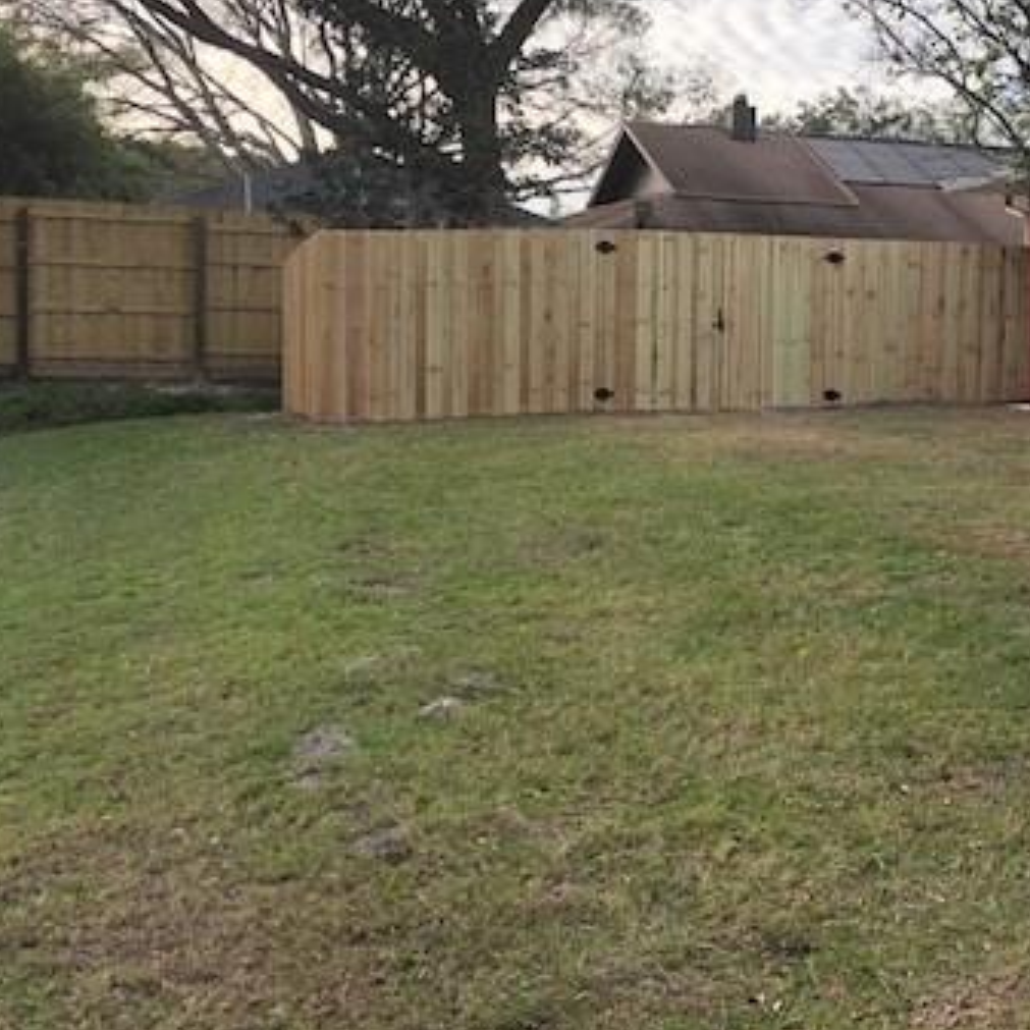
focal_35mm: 47
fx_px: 1582
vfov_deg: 35.9
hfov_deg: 34.7
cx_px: 859
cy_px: 413
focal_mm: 4
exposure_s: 1/372
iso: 20
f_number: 1.8
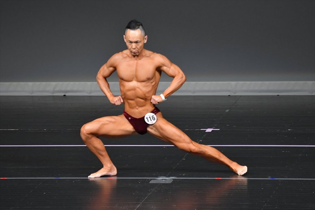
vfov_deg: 3.1
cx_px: 158
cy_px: 105
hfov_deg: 4.6
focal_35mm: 450
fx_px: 3936
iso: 4000
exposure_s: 1/400
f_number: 5.6
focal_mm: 300
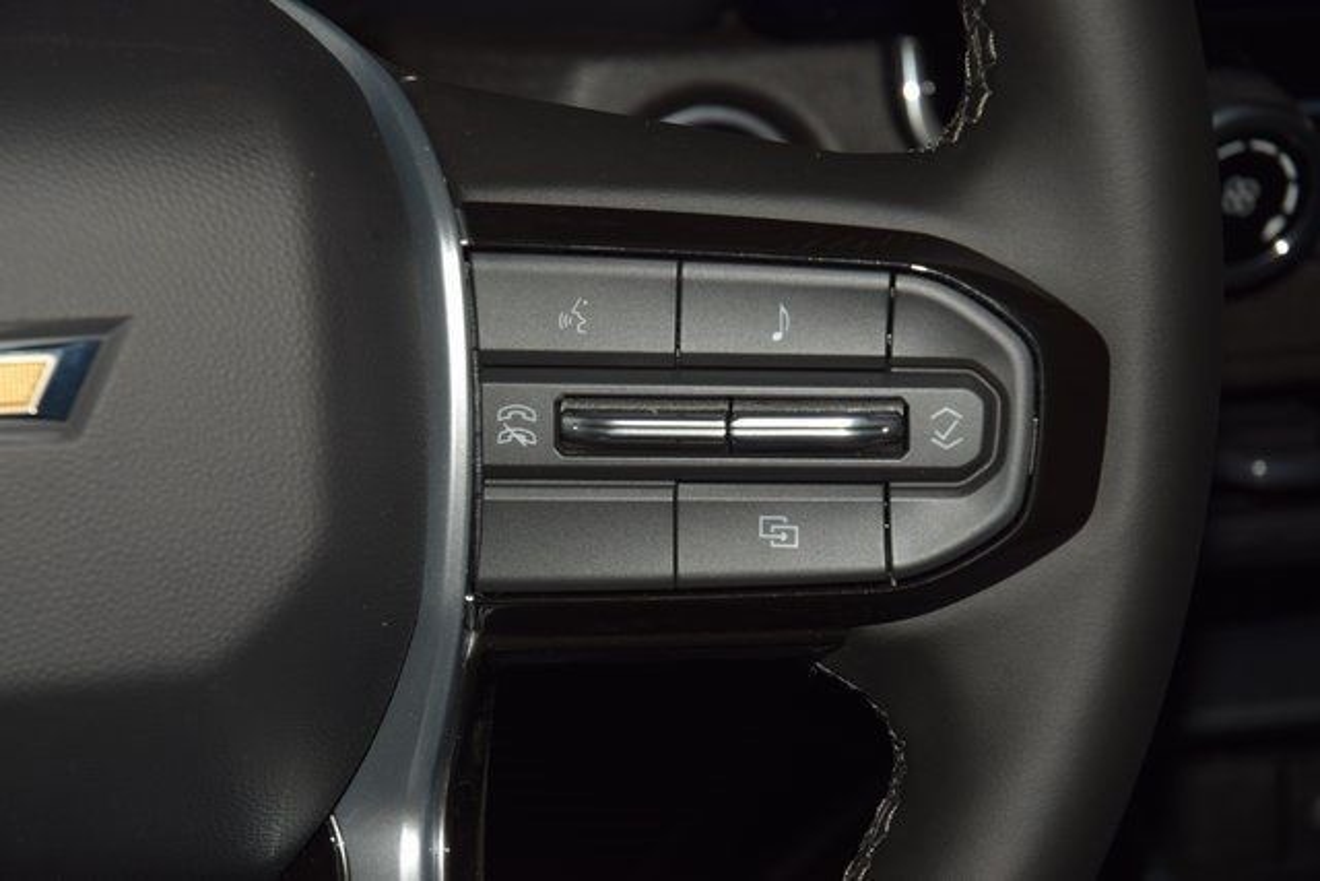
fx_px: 3851
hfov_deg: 19.5
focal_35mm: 105
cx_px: 660
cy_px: 440
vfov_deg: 13.0
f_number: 8
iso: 100
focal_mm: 70
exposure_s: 1/125
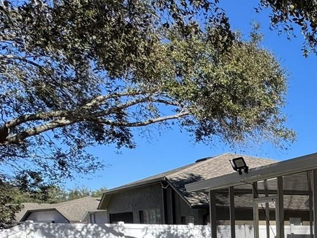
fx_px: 376
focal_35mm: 41
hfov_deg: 31.5
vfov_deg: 31.6
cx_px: 439
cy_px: 254
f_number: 2.2
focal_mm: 2.22
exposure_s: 1/1217
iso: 50
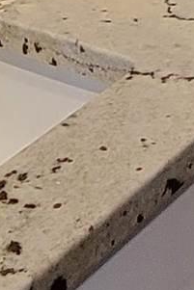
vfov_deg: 11.5
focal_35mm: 138
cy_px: -460
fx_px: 1114
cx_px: 330
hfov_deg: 9.5
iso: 320
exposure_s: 1/60
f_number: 2.2
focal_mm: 2.2
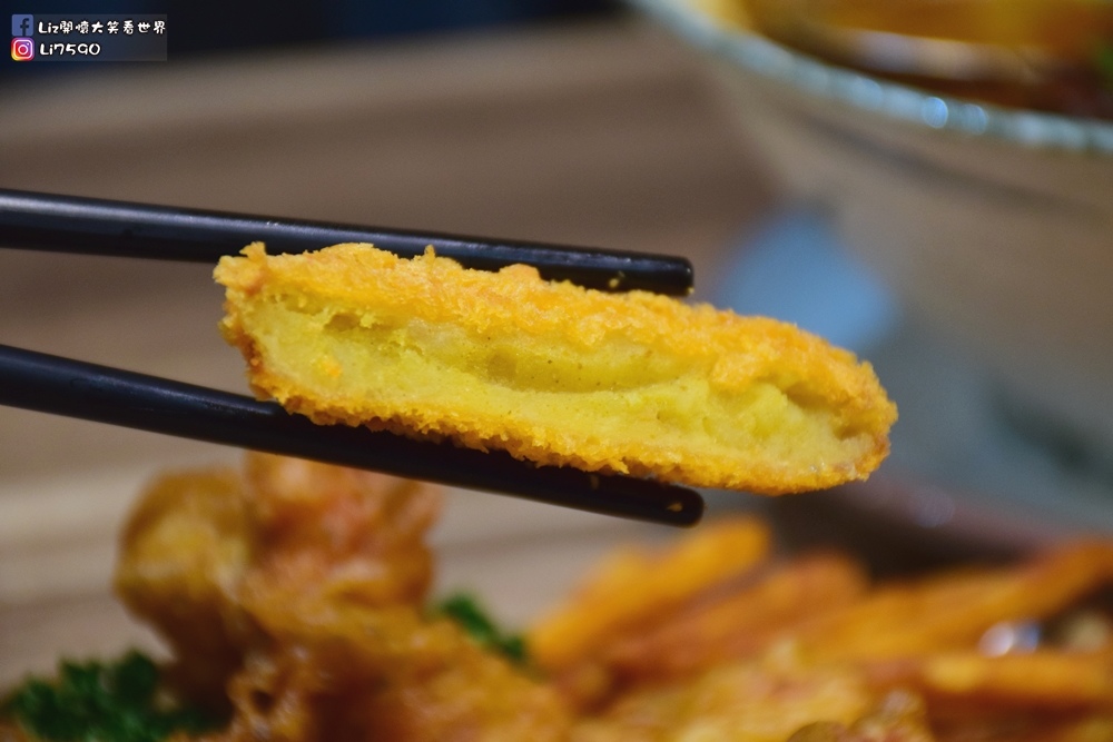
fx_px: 6493
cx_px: 556
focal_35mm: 210
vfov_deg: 6.5
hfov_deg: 9.8
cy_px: 371
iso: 1600
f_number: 5.6
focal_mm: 140
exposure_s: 1/50
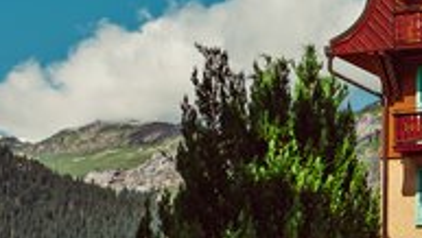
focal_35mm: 119
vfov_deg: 10.2
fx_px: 1333
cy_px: 179
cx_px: 400
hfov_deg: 17.6
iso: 80
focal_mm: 55
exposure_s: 1/3800
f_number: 2.8
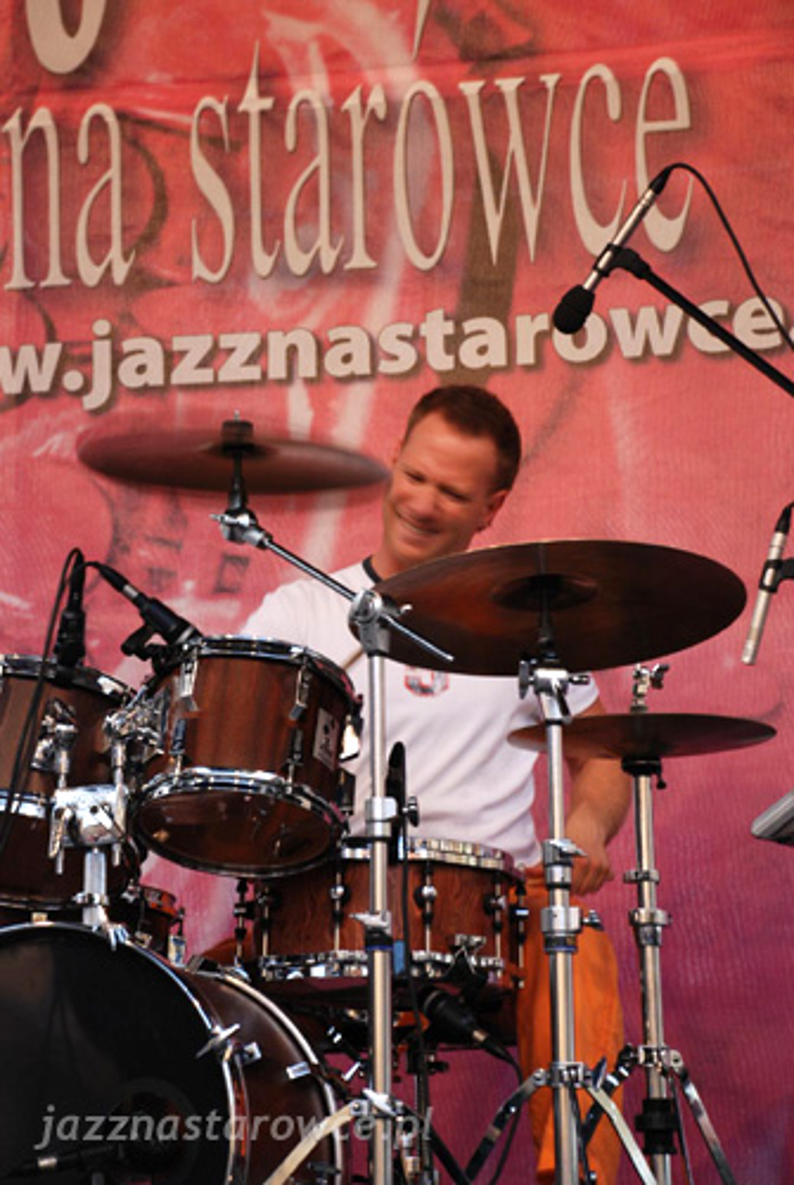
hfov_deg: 13.1
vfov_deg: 19.4
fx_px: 3462
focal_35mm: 105
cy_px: 592
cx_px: 397
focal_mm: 70
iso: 400
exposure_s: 1/20
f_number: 5.6
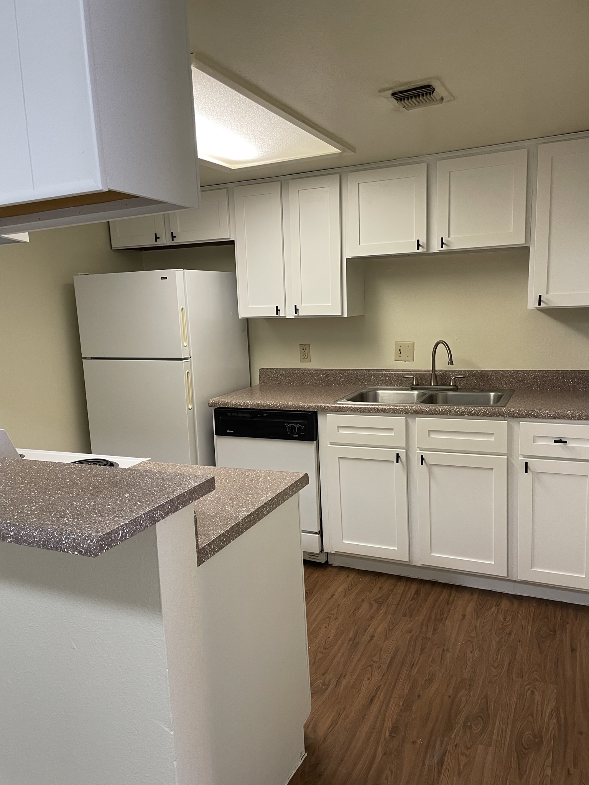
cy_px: 392
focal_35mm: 26
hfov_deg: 53.1
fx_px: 590
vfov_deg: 67.3
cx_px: 294
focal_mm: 4.2
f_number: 1.6
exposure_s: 1/60
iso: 125
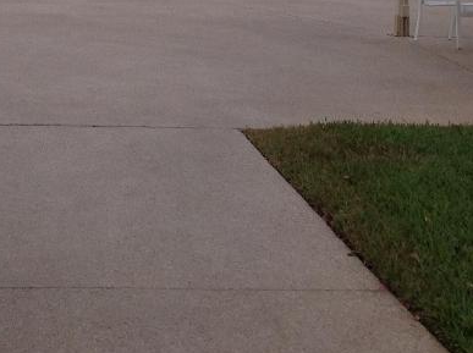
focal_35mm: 93
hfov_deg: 20.7
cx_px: 50
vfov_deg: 15.3
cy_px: -62
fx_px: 1269
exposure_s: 1/2160
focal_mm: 4.28
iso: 50
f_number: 2.4
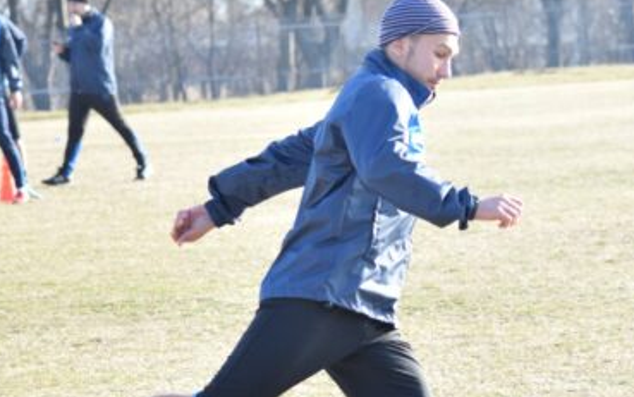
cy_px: 290
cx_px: 486
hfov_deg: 8.7
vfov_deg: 5.5
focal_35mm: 240
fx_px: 4149
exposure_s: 1/800
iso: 800
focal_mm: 92
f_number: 4.5
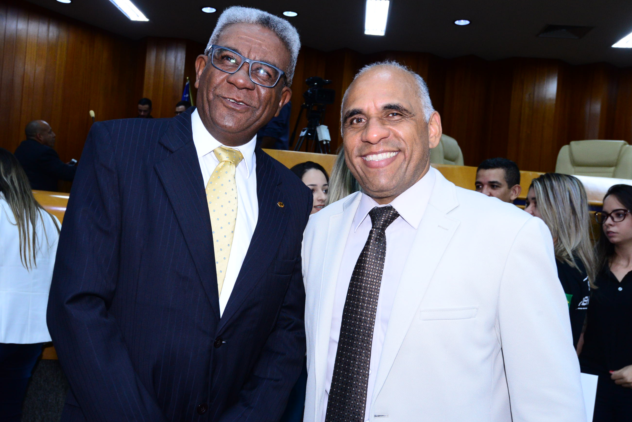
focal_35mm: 37
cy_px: 222
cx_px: 288
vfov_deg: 36.0
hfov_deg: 51.8
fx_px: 650
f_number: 8
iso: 2500
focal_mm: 32
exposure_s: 1/60
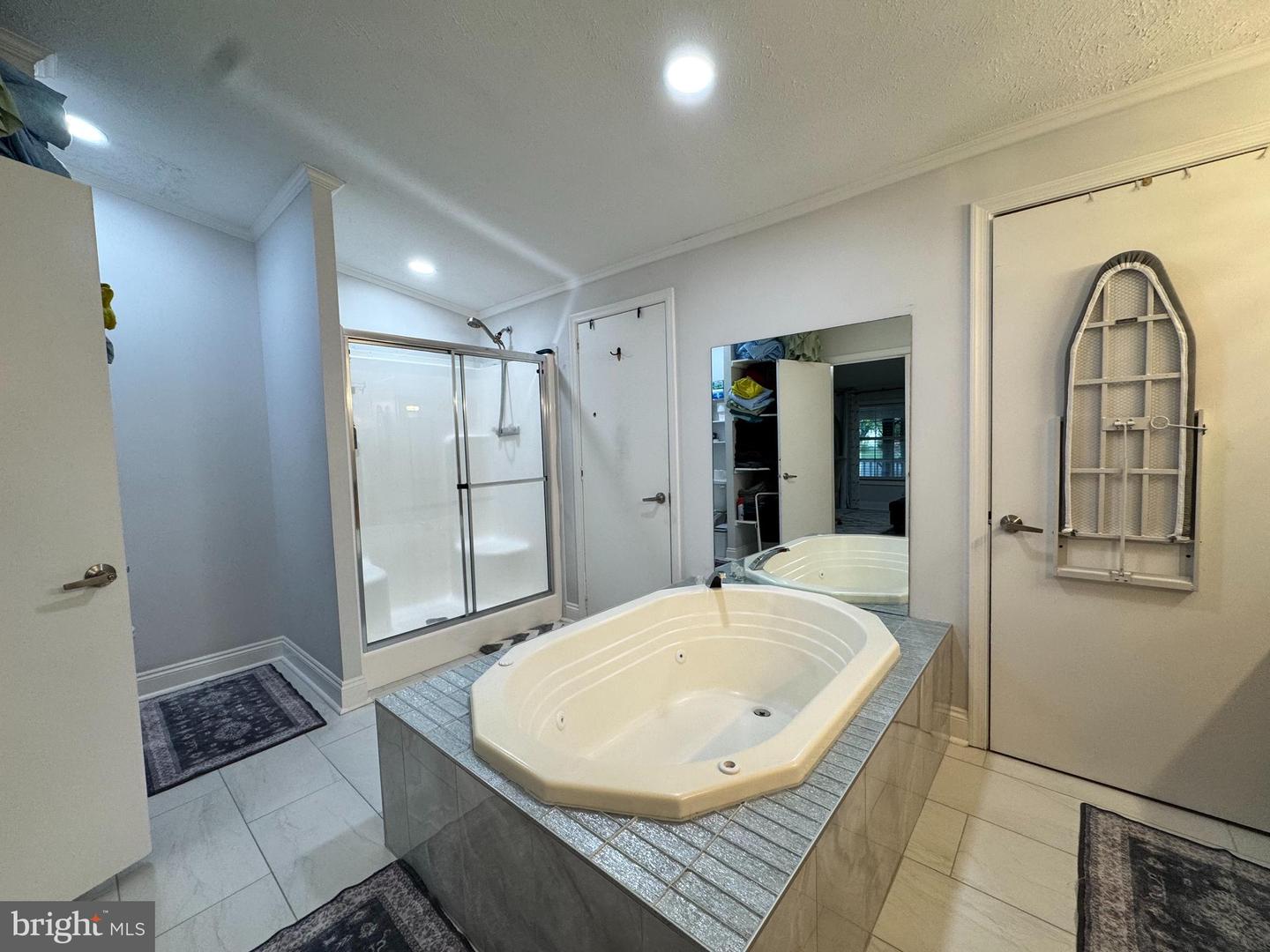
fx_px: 514
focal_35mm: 14
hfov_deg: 102.1
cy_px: 476
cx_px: 635
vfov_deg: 85.7
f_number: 2.2
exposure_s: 1/120
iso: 160
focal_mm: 2.22
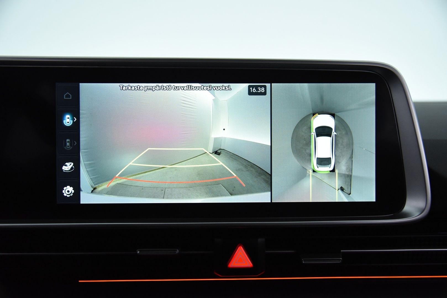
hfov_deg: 50.7
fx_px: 472
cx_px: 224
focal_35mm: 38
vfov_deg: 35.1
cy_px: 149
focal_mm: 38
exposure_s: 1/125
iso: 4000
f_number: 4
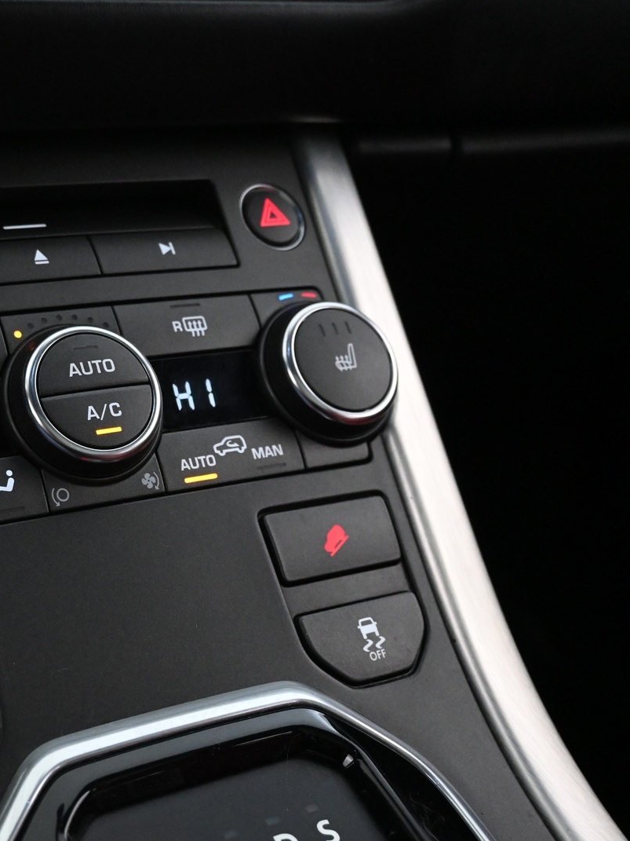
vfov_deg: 39.7
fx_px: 1165
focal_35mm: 48
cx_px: 70
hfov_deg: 29.1
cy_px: 422
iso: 4500
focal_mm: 22
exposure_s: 1/40
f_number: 4
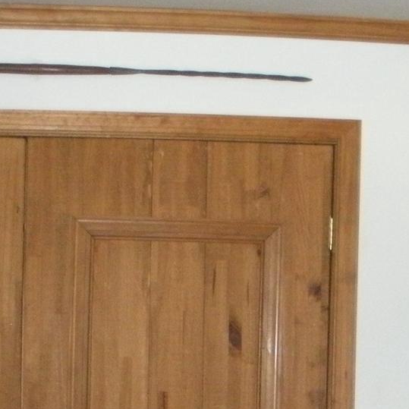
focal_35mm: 121
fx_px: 1617
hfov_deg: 14.4
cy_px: 527
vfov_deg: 13.9
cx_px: 291
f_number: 3.5
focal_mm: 6.3
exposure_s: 1/60
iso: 410
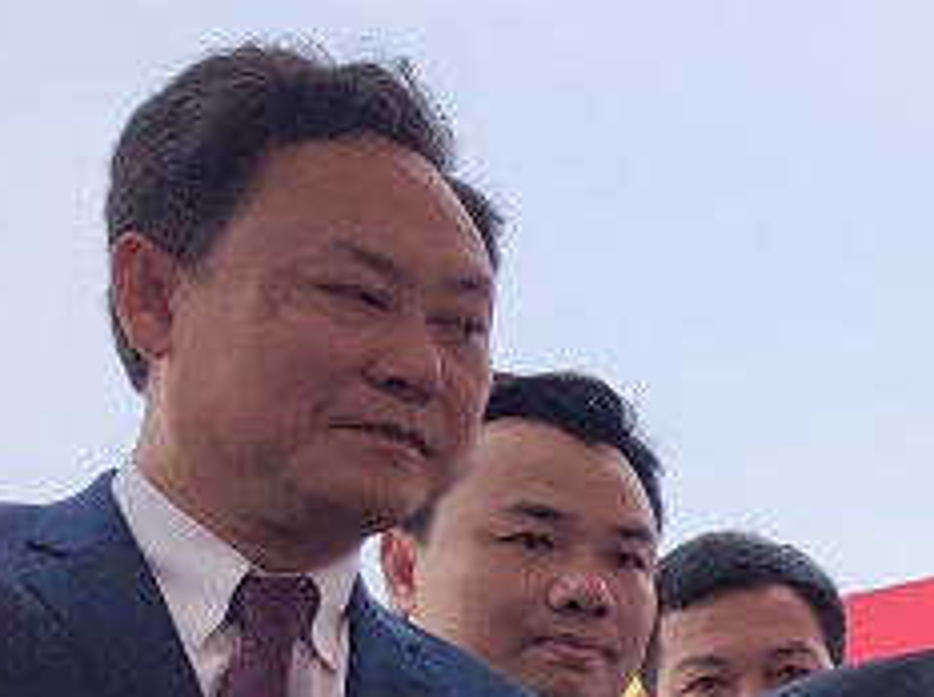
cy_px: 813
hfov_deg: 19.8
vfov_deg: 16.5
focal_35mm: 86
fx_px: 2317
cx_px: 1387
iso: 50
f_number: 1.7
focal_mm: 4.71
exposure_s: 1/5307
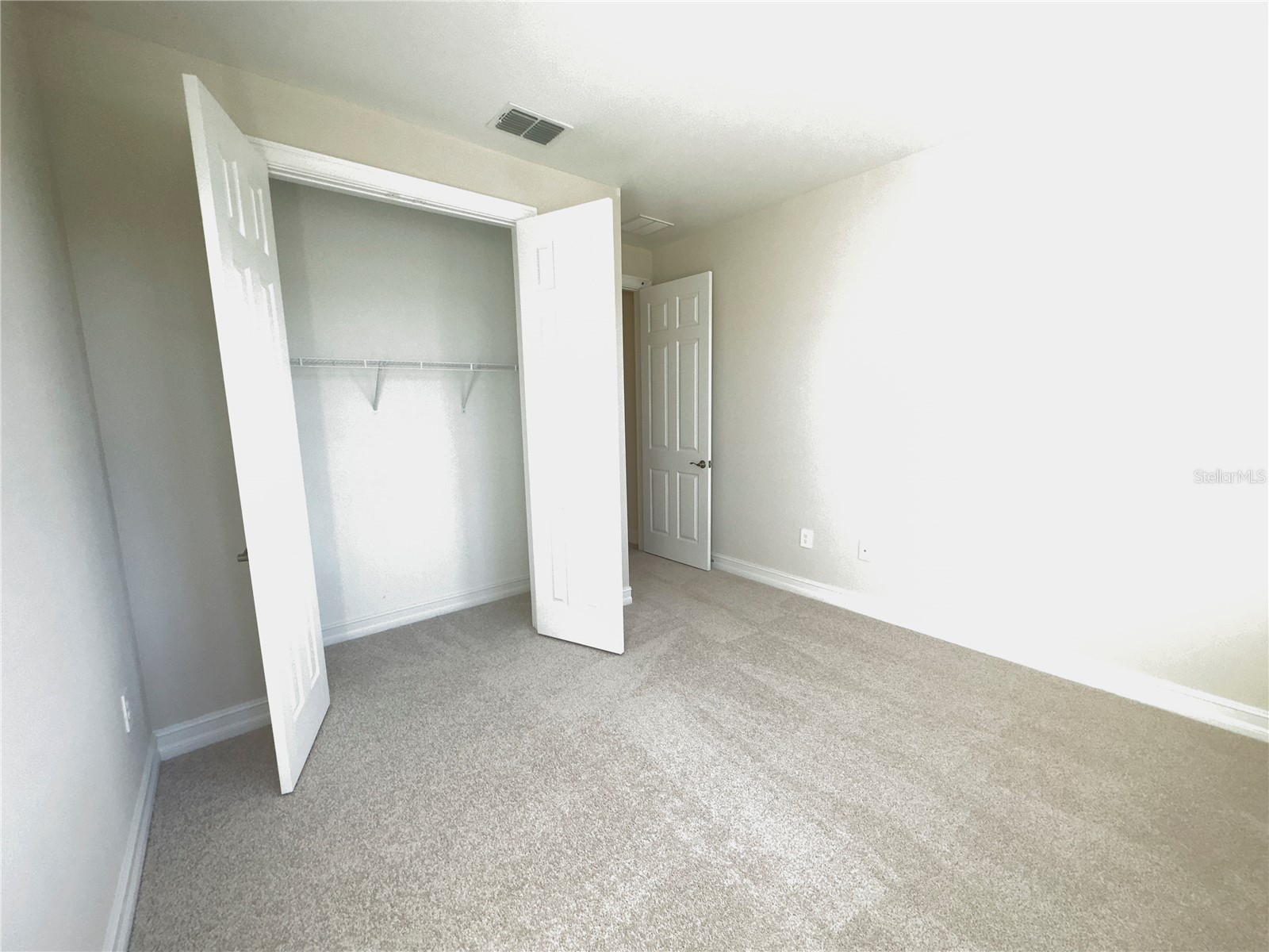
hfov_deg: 102.1
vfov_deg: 85.7
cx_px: 634
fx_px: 513
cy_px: 476
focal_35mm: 14
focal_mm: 2.22
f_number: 2.2
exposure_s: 1/120
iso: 200
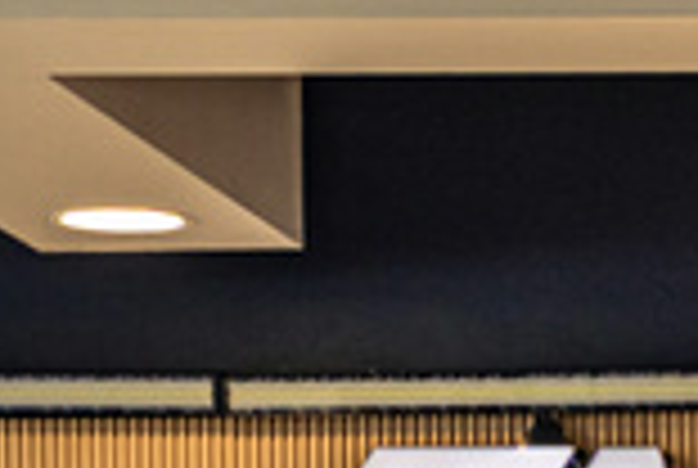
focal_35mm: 375
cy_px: 1400
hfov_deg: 5.2
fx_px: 7285
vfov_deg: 3.6
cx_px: 2011
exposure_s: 1/200
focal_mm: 57
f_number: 3.5
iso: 320
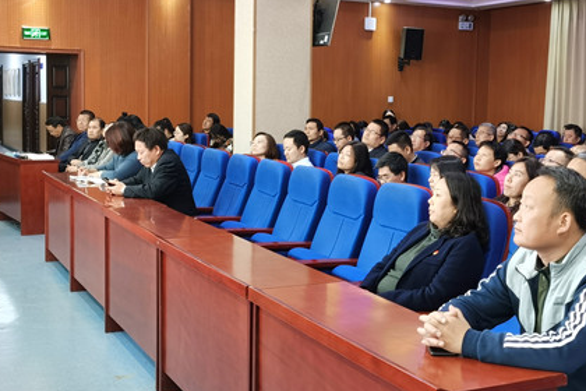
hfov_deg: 38.0
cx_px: 364
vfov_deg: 26.0
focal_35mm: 52
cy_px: 162
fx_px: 846
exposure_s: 1/40
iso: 320
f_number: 1.6
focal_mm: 5.56
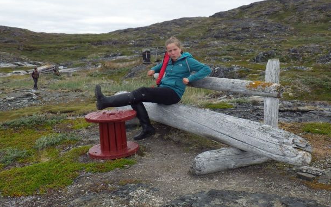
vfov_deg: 32.7
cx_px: 172
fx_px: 352
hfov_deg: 50.4
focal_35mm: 39
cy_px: 87
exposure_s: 1/320
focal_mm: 5
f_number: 4.2
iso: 125
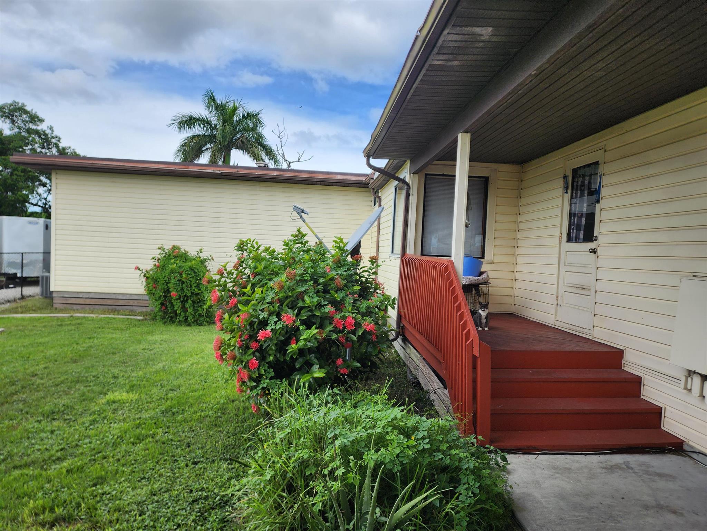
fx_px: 470
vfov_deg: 58.9
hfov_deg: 73.9
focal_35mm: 23
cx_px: 354
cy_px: 266
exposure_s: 1/514
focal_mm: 6.4
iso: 12
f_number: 1.8
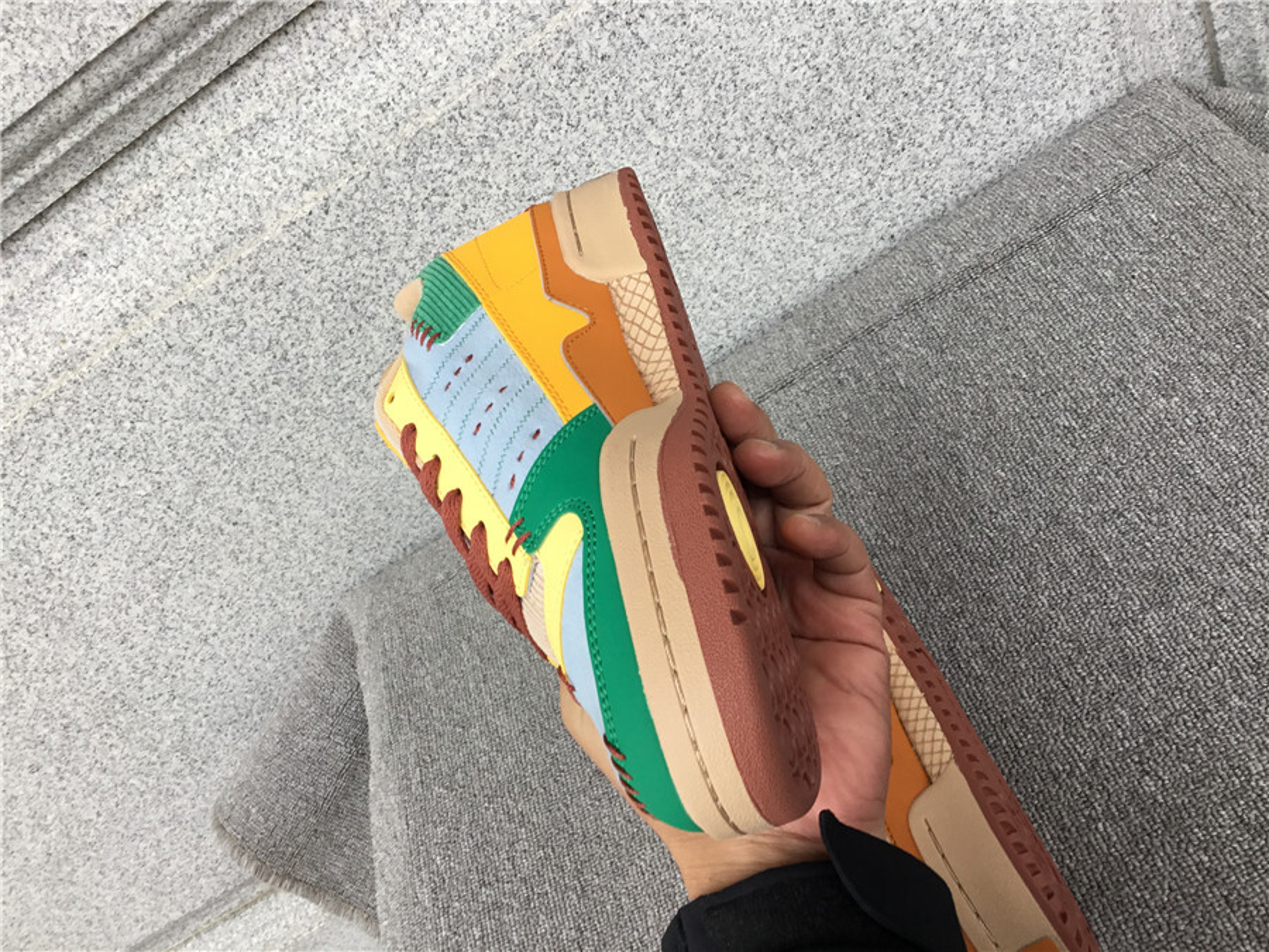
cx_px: 634
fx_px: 1136
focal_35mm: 31
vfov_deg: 45.4
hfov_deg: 58.4
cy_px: 476
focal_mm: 3.3
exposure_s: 1/50
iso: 25
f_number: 2.4
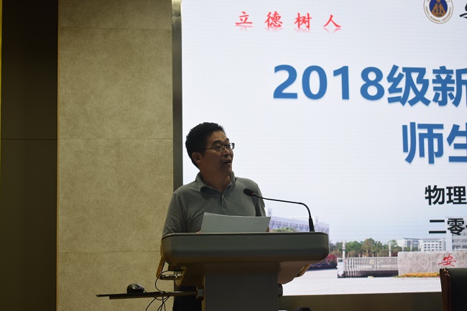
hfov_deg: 29.3
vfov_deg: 19.7
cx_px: 234
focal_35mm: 69
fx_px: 895
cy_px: 156
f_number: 5.3
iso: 360
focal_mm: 46
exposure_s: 1/80
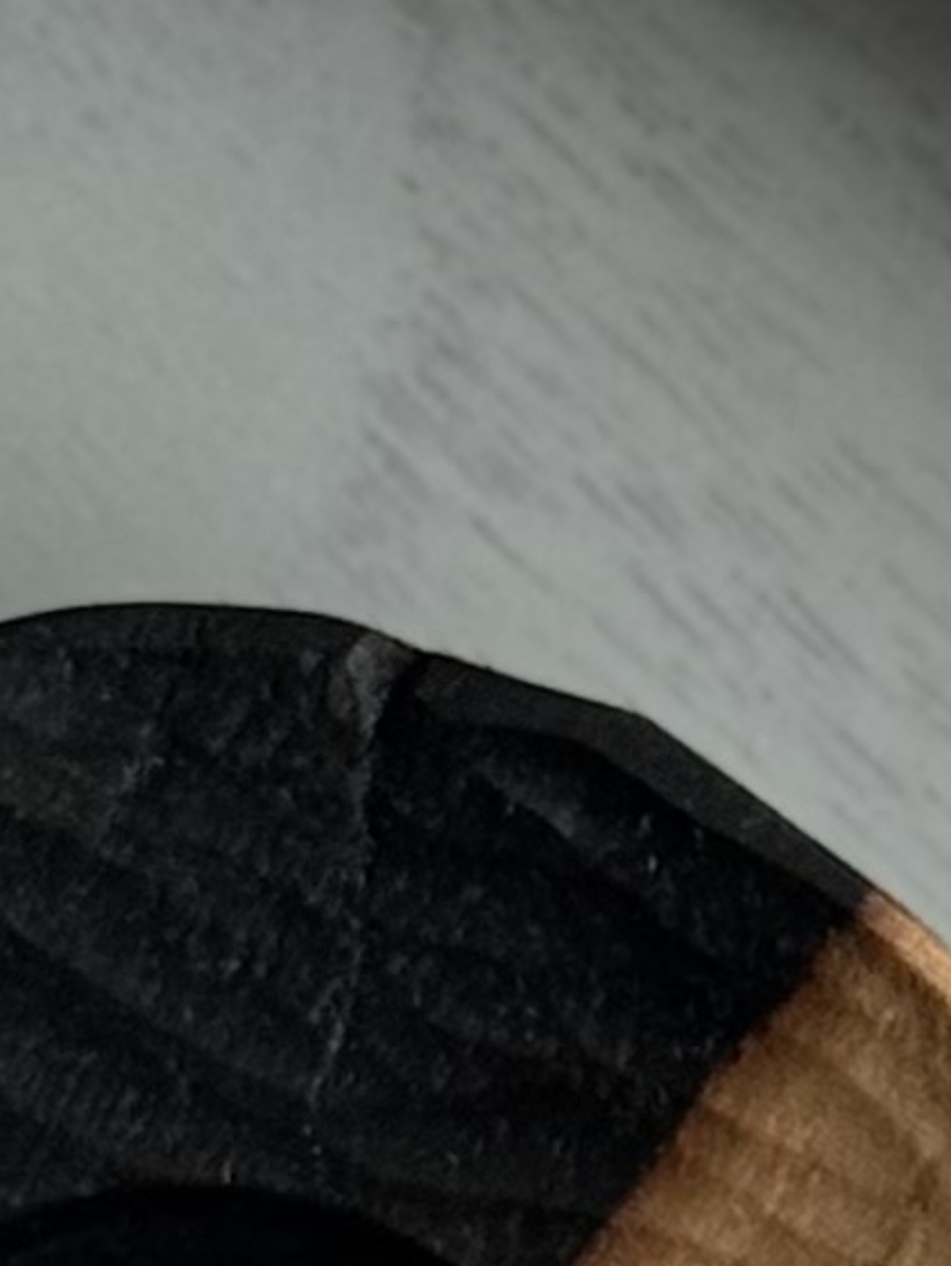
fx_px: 12660
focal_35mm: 346
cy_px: 2568
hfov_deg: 4.3
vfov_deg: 5.6
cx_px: 940
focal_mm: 6.76
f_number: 1.78
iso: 200
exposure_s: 1/60
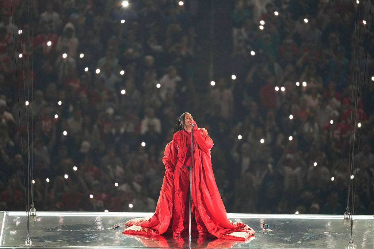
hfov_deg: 3.4
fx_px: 6234
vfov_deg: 2.3
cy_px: 124
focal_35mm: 600
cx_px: 187
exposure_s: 1/500
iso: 2500
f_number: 4
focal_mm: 600
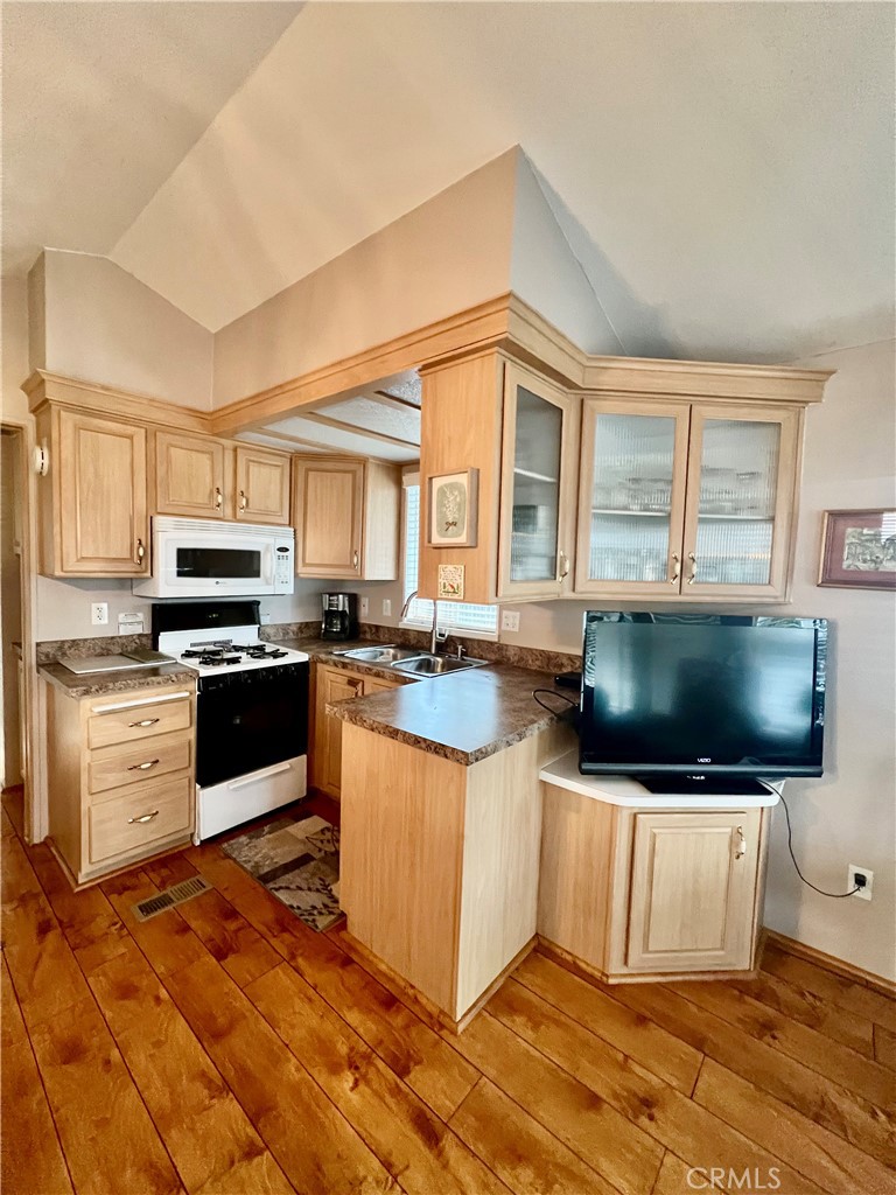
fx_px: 449
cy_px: 598
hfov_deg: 89.9
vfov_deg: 106.2
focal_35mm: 13
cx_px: 448
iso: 640
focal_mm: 1.57
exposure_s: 1/60
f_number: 1.8
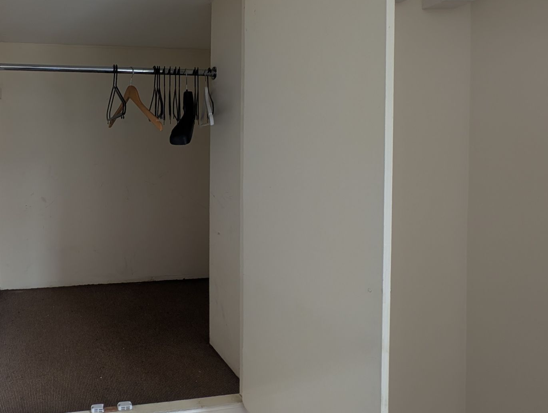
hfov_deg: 69.7
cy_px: 154
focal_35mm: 21
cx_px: 96
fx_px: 333
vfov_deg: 62.7
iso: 54
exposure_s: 1/23.8
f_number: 1.95
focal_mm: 2.23
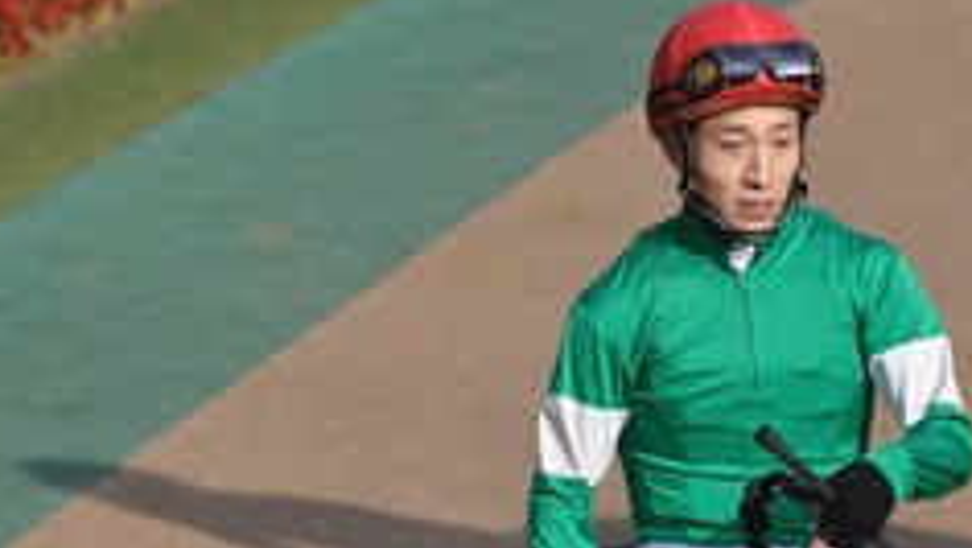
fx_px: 13718
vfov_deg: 2.3
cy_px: 505
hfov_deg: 4.1
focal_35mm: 532
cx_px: 787
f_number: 5.3
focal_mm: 200
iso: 500
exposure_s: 1/2000
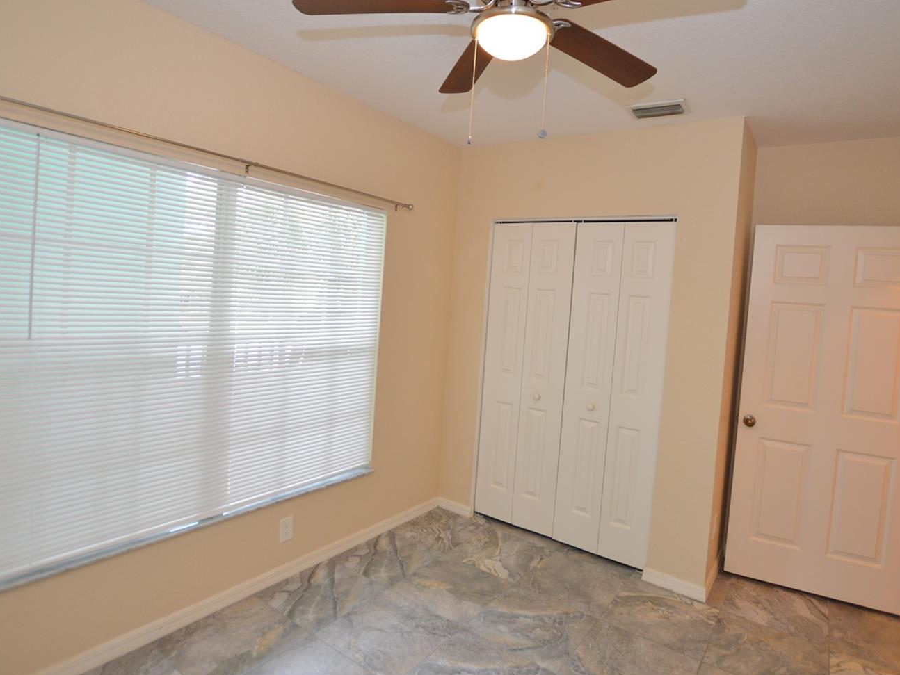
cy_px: 313
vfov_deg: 67.0
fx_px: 510
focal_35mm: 20
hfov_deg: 82.8
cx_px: 474
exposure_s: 1/60
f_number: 4
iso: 400
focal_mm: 11
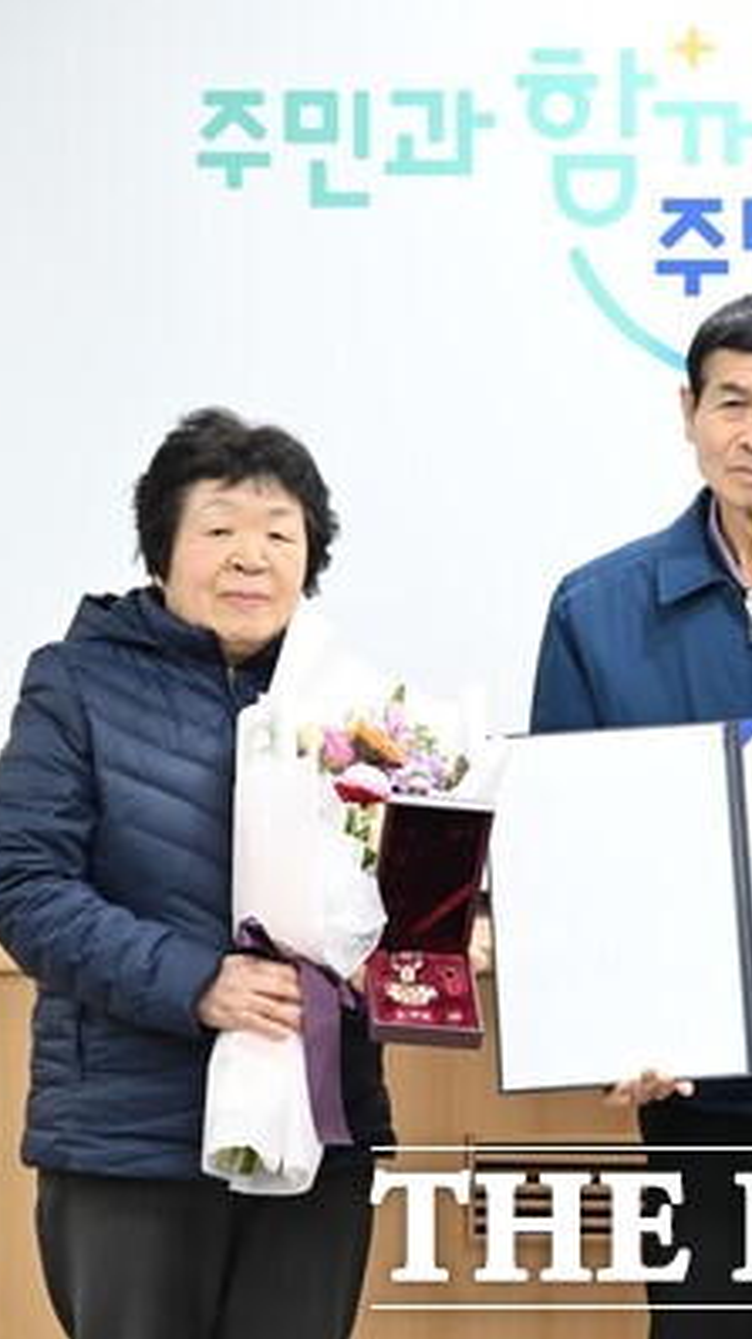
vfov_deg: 20.8
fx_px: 3655
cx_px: 742
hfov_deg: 11.6
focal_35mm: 103
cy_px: 668
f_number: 6
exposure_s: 1/100
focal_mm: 65
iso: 2500
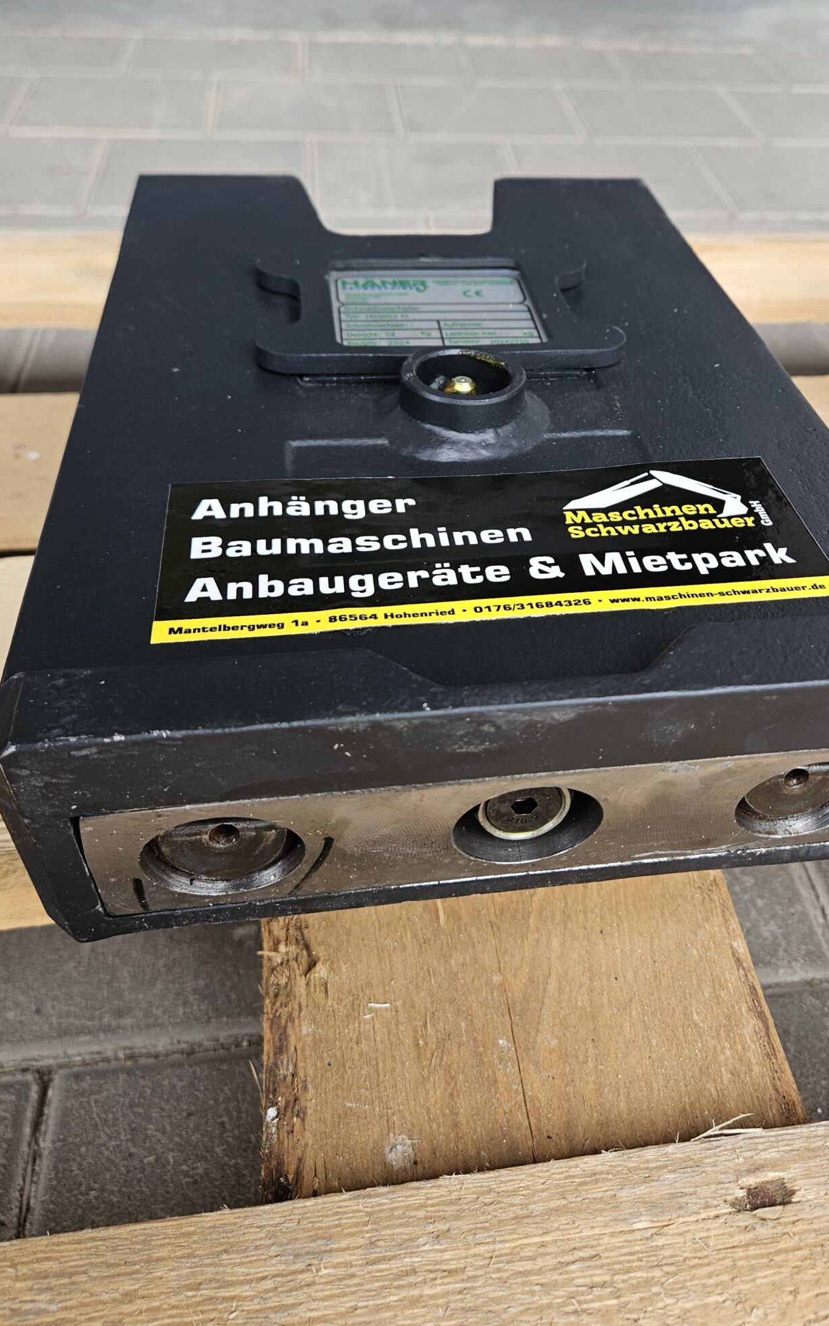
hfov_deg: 39.2
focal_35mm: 32
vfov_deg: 59.1
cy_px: 525
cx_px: 520
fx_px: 1157
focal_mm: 5.4
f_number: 1.8
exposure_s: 1/180
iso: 64
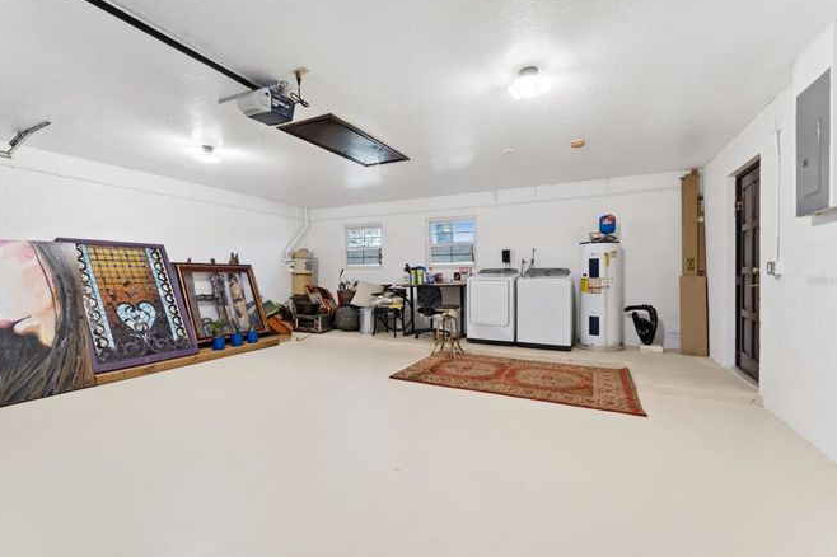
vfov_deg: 74.2
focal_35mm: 16
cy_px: 280
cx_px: 409
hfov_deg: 97.3
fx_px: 368
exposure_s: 1/50
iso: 800
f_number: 11
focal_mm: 14.8
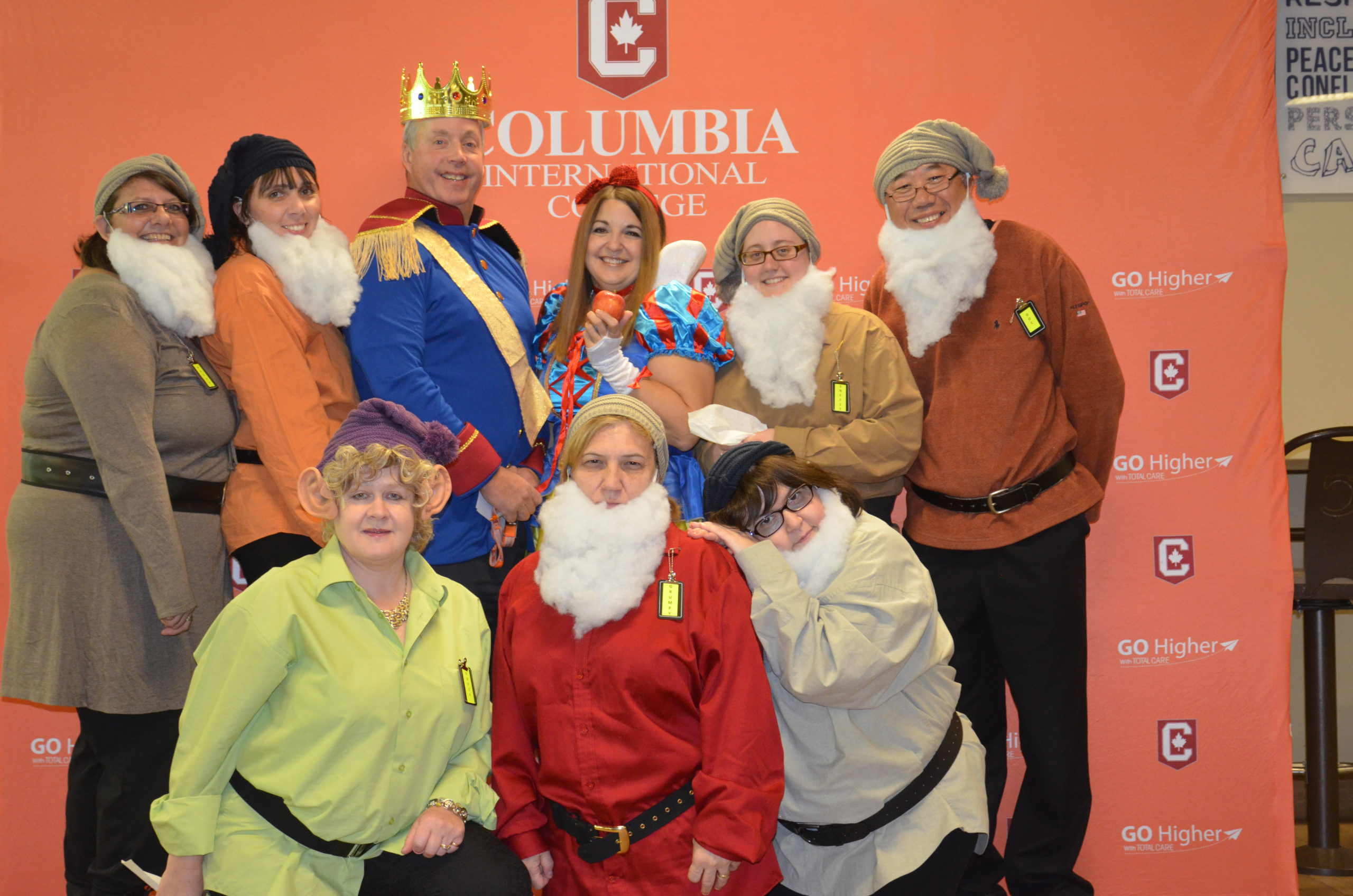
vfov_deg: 28.0
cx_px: 676
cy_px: 448
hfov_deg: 41.2
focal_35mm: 48
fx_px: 1800
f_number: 4
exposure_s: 1/60
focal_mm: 32
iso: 1600
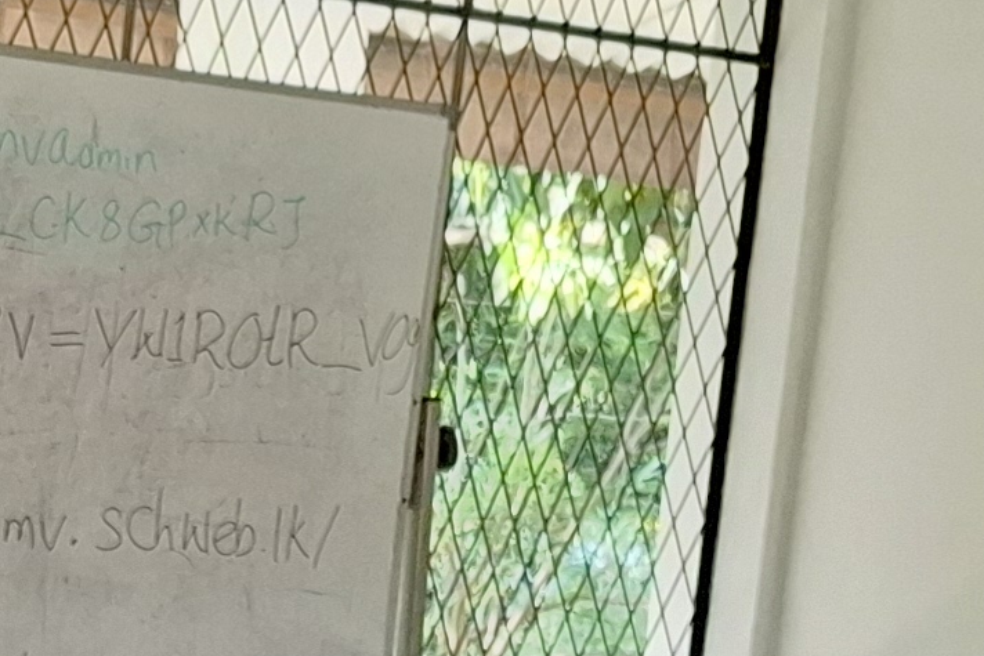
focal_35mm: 137
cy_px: 1619
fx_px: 3745
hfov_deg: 14.6
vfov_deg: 9.0
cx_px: -68
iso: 250
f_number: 1.8
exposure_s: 1/100
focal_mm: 5.54
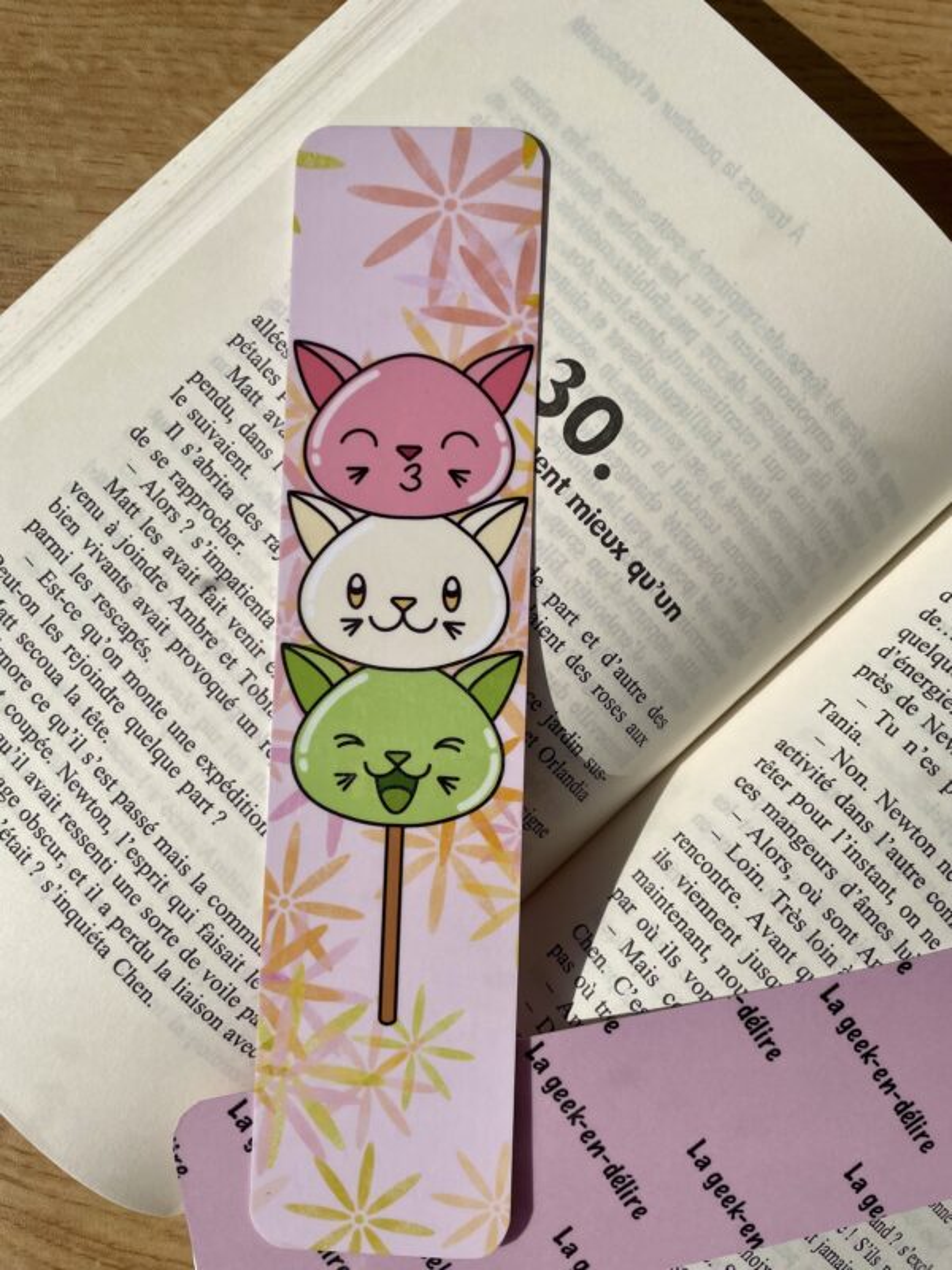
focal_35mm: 26
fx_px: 953
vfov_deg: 67.3
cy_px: 635
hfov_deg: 53.1
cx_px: 476
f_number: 1.6
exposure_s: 1/9804
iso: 32
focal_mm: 4.2
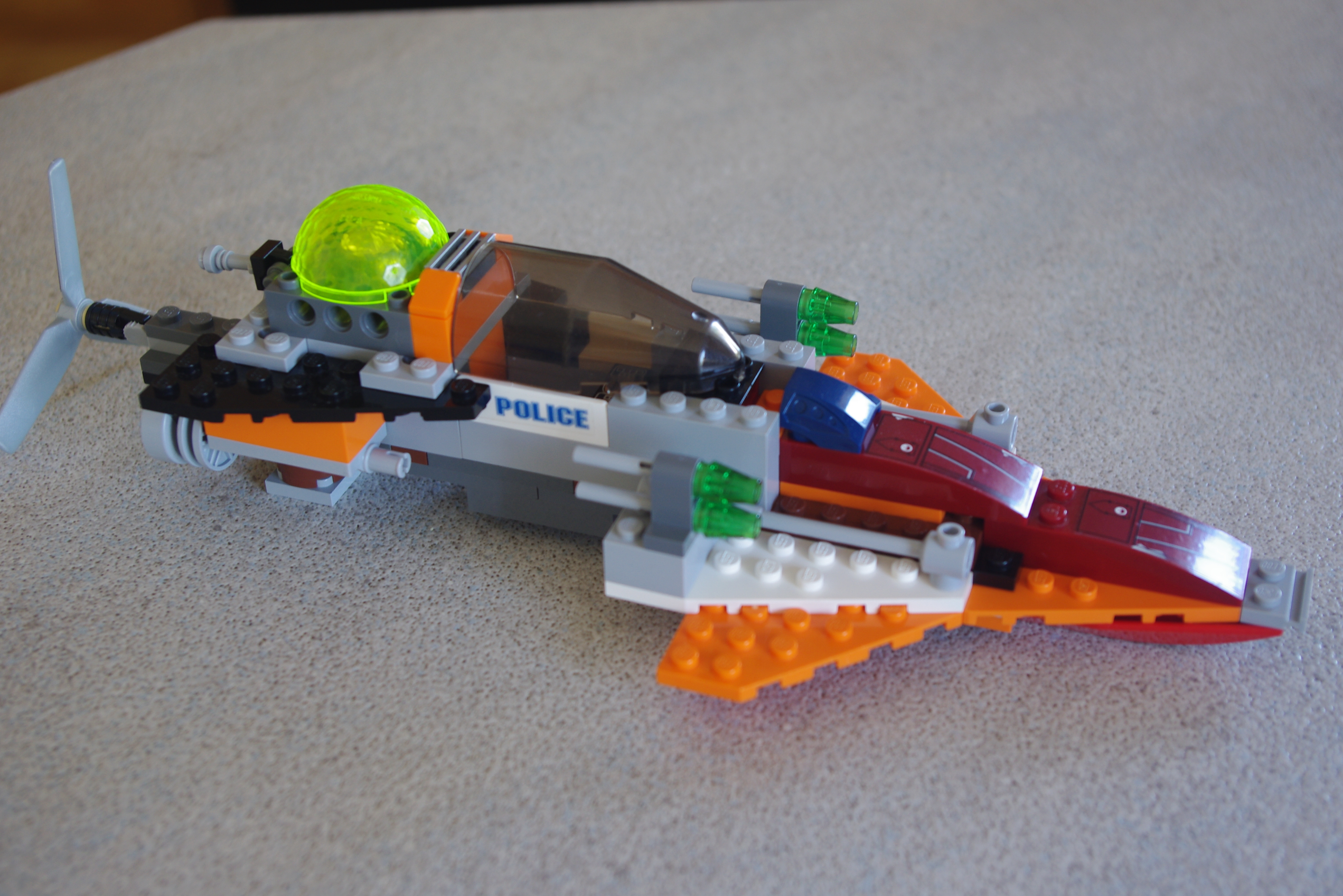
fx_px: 1940
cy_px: 448
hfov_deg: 38.2
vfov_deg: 26.0
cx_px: 672
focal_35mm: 52
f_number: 5
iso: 200
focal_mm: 35
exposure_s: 1/8
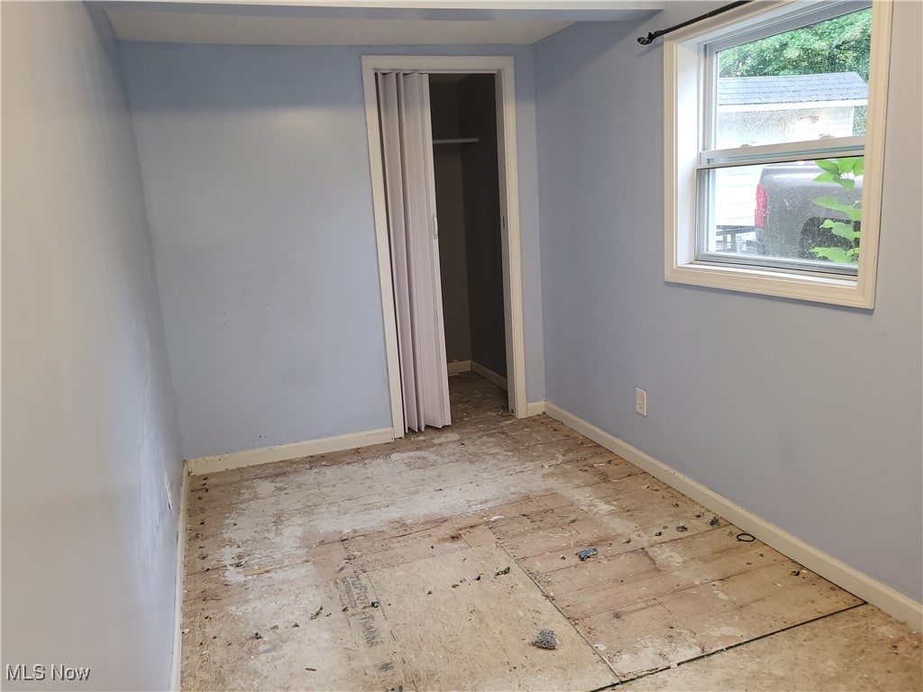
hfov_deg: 67.3
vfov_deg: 53.1
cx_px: 462
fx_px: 693
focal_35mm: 26
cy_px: 346
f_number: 1.8
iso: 100
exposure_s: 1/30
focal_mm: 5.4
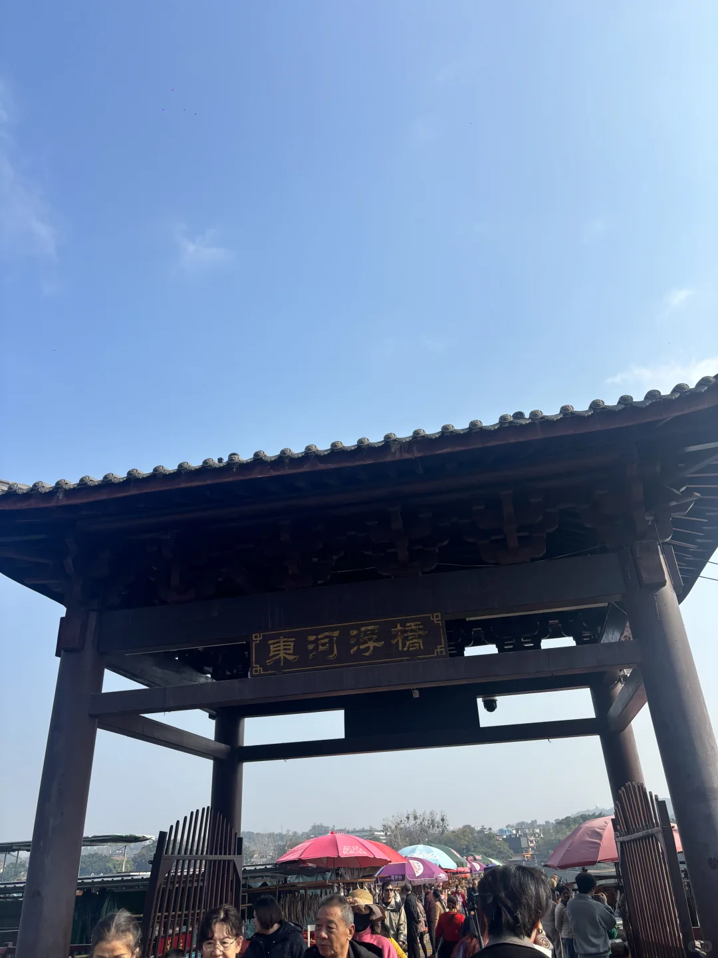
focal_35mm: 26
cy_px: 479
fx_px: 719
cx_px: 359
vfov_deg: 67.3
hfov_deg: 53.1
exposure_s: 1/3311
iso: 50
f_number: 1.6
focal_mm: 5.96
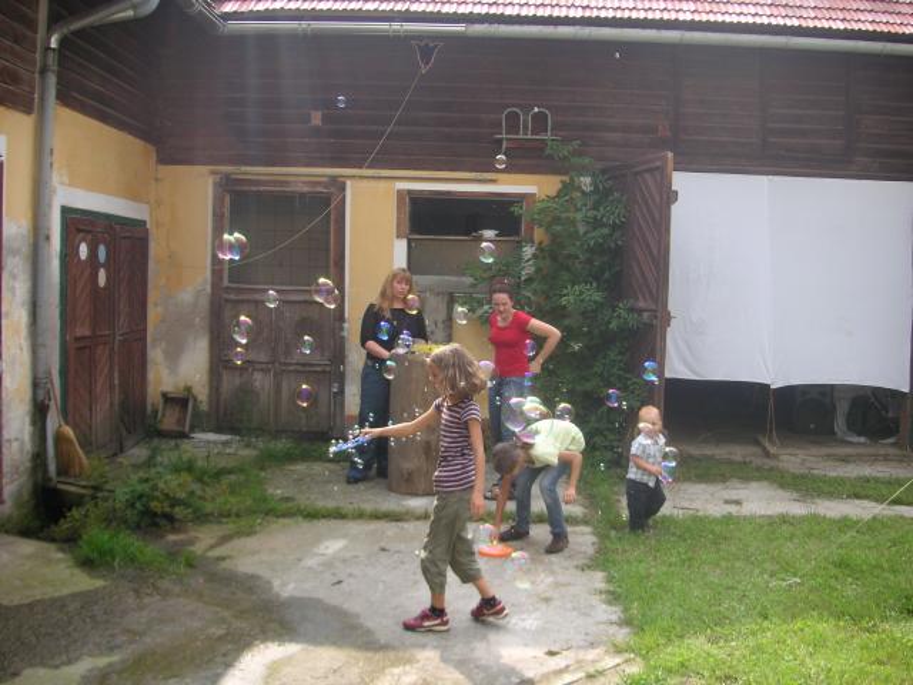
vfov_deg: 38.7
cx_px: 456
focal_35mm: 37
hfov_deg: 50.1
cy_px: 342
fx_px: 976
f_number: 2.8
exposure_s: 1/350
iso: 50
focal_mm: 6.1
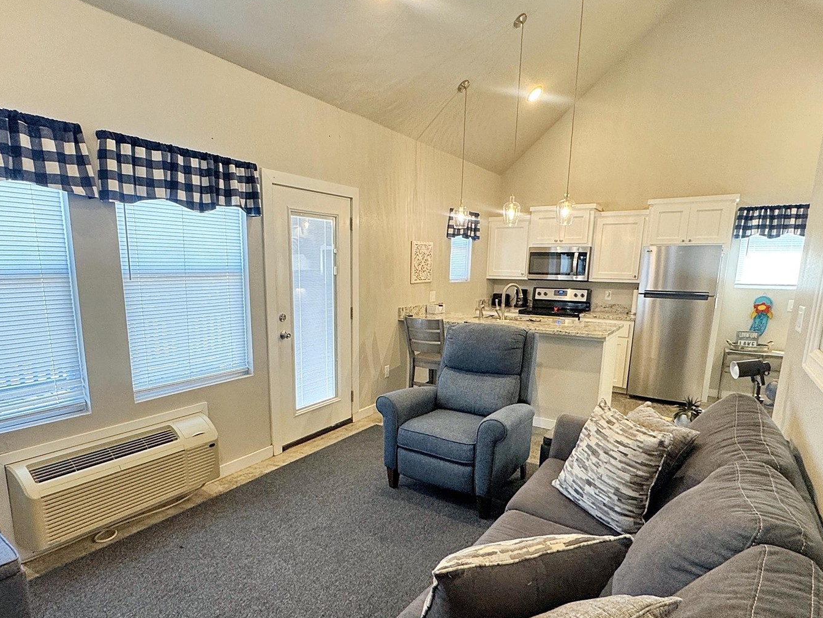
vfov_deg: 65.6
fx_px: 476
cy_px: 357
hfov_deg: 81.6
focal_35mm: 20
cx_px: 378
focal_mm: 2.2
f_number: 2.2
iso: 200
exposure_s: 1/60
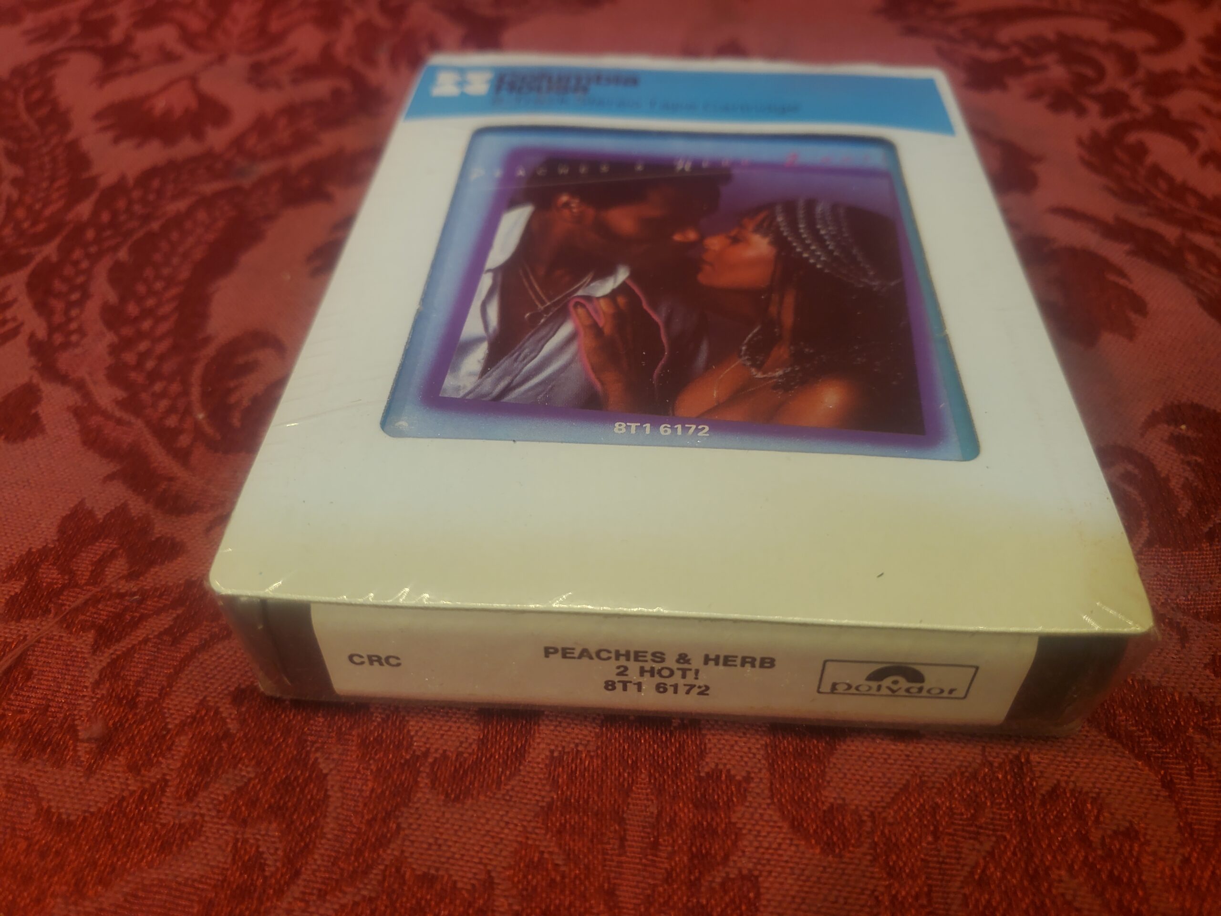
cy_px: 458
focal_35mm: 26
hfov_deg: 67.3
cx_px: 610
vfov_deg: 53.1
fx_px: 917
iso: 64
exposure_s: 1/120
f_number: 1.5
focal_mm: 4.3
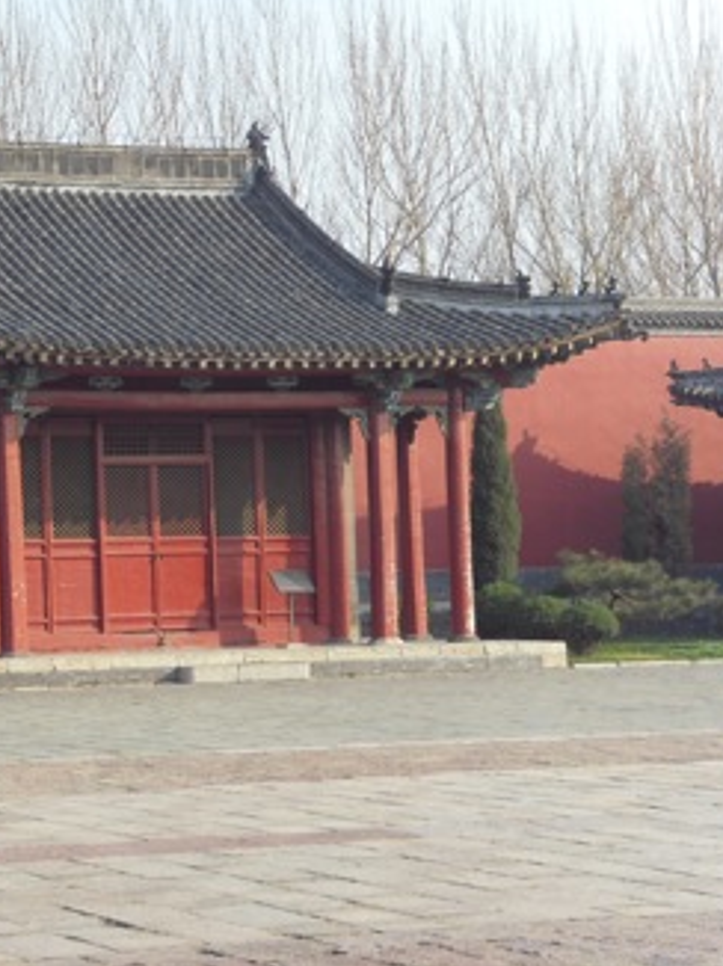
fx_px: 3012
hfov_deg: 13.6
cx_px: 89
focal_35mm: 108
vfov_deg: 18.2
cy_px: 480
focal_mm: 13.7
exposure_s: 1/250
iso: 80
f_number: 4.2
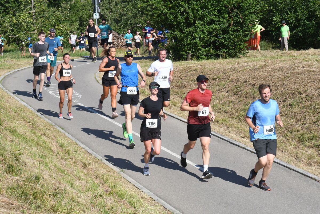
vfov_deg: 13.0
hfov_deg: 19.5
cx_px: 160
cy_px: 107
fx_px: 933
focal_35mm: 105
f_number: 16
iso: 640
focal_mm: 70
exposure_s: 1/320
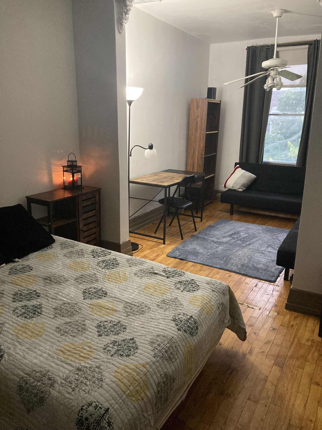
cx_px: 161
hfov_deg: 49.7
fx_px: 347
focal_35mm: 28
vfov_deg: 63.4
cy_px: 215
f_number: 1.8
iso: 400
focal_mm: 3.99
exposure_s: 1/30
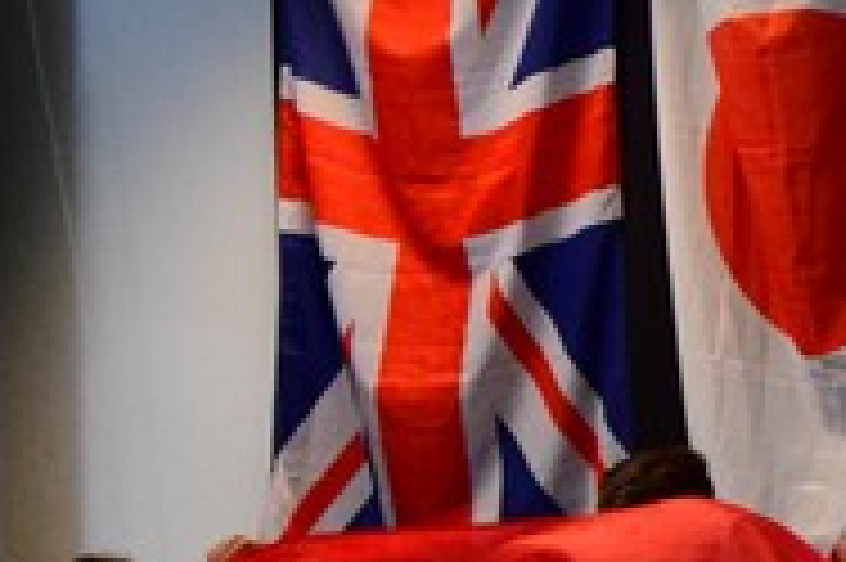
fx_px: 6708
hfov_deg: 7.1
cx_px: 1170
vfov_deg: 4.8
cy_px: 919
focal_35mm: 286
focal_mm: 35
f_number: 1.8
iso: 3200
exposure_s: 1/320
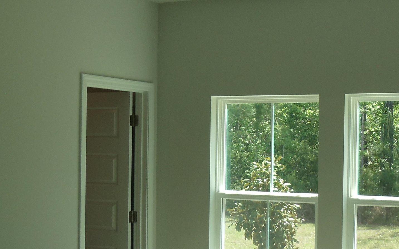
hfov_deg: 20.7
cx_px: 258
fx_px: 1087
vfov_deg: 13.1
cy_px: 169
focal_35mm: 100
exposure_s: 1/125
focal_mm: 6
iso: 100
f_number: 3.5
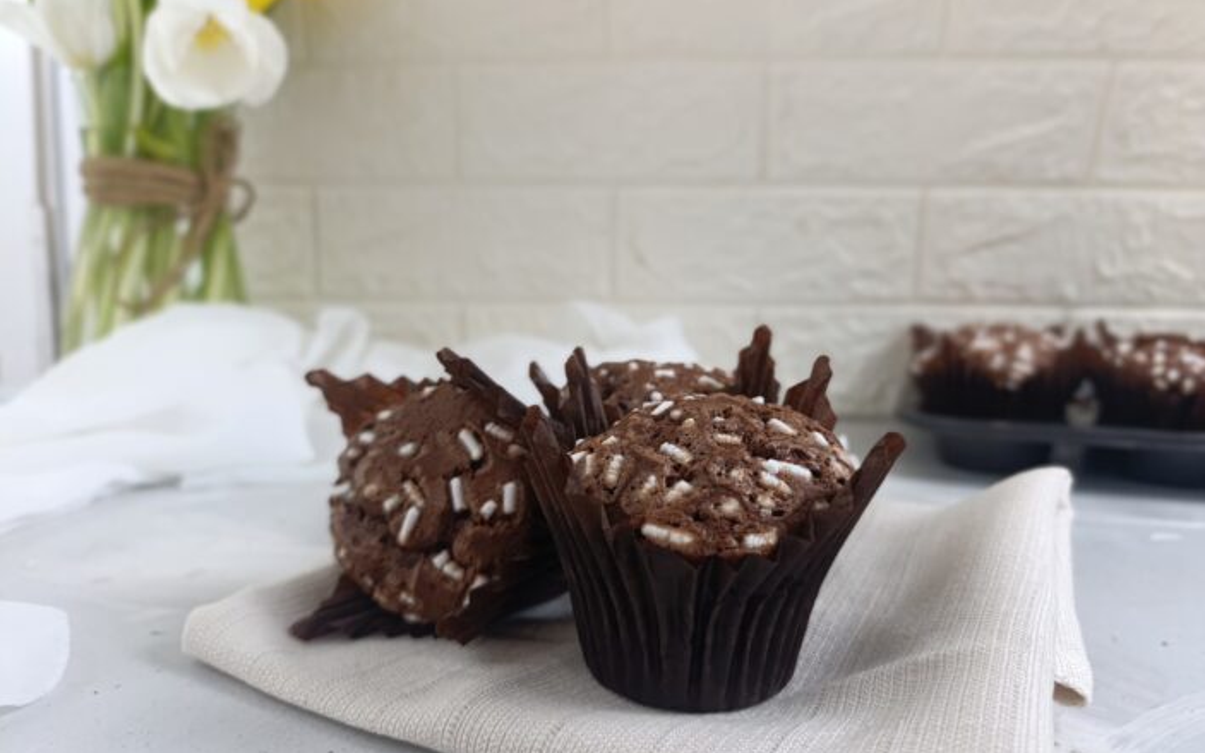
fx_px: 821
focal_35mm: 25
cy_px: 348
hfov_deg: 72.6
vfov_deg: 49.2
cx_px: 615
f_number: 1.6
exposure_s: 1/100
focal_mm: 6.14
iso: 400
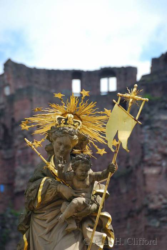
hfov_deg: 4.6
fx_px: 2083
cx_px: 84
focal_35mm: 300
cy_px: 125
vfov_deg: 6.9
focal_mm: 200
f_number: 5.6
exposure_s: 1/200
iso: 100
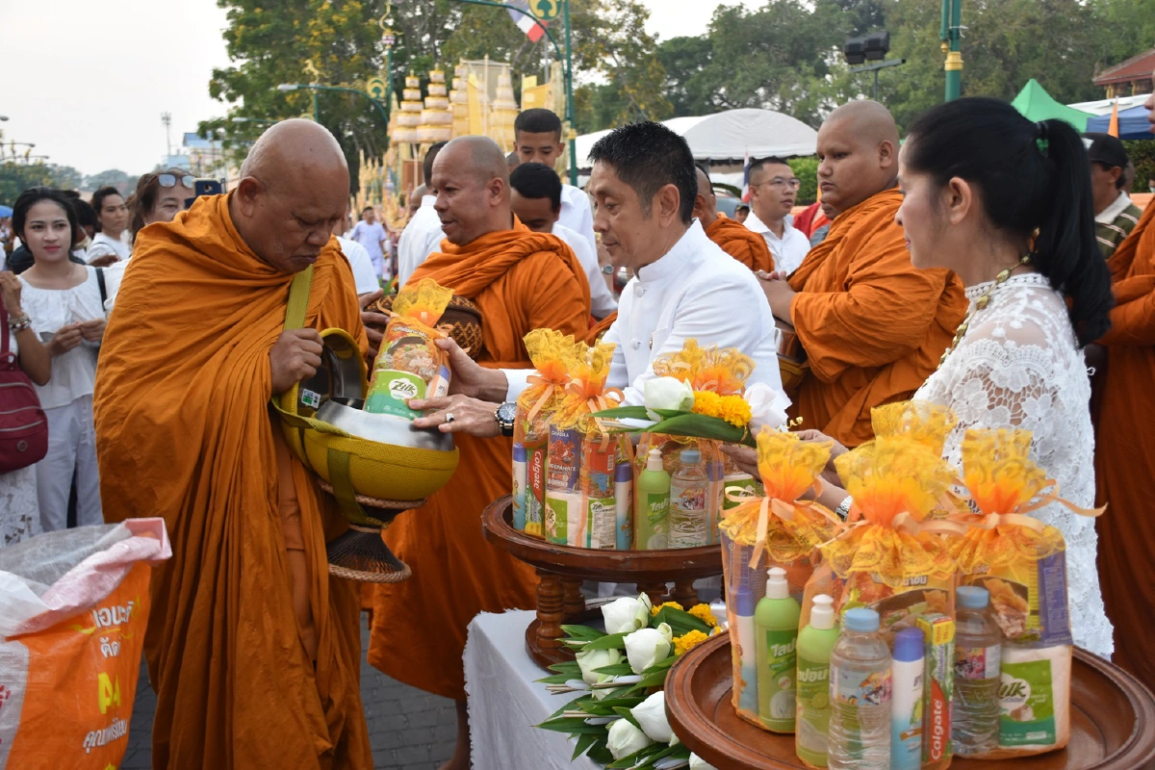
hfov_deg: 47.9
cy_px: 385
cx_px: 578
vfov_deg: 33.0
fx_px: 1299
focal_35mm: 40
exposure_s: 1/60
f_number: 4
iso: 400
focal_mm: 27
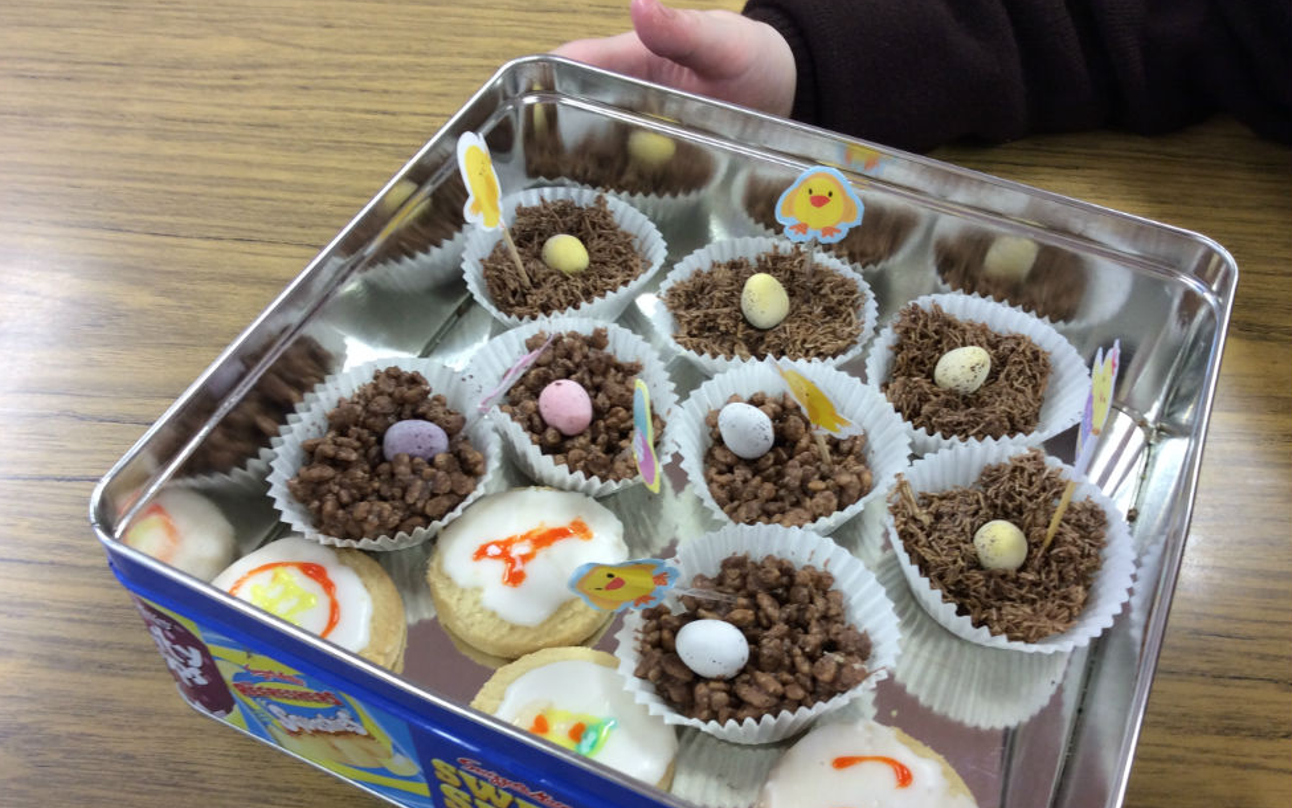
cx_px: 645
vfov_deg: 37.2
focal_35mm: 34
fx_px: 1197
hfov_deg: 56.7
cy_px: 469
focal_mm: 3.3
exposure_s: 1/24
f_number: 2.4
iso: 40
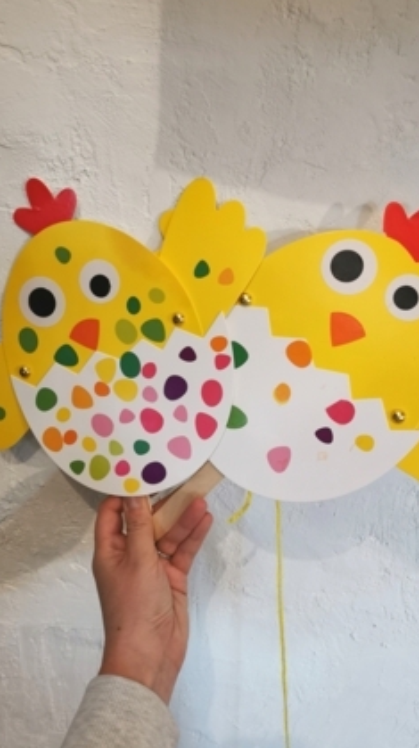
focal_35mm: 30
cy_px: 376
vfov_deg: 64.3
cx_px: 226
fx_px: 594
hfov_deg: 38.8
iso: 320
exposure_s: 1/33.3
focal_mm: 5.58
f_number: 1.8
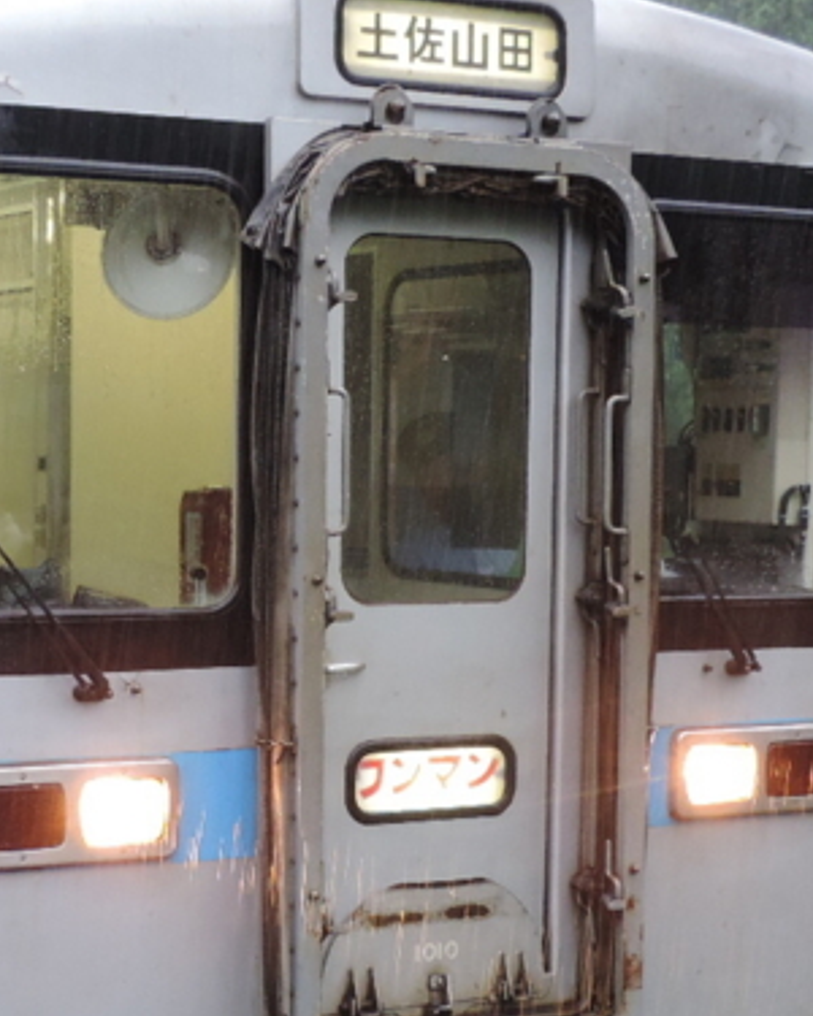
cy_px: 658
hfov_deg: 17.5
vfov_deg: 21.7
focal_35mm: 88
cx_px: 341
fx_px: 2647
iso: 400
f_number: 3.2
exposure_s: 1/40
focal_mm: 5.8
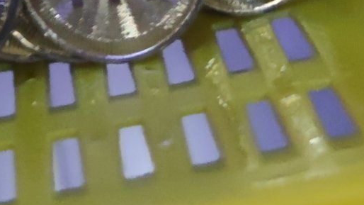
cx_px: 53
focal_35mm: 139
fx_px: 1341
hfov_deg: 15.3
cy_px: -669
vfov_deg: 6.6
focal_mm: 6.72
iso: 342
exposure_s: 1/100
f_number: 1.69
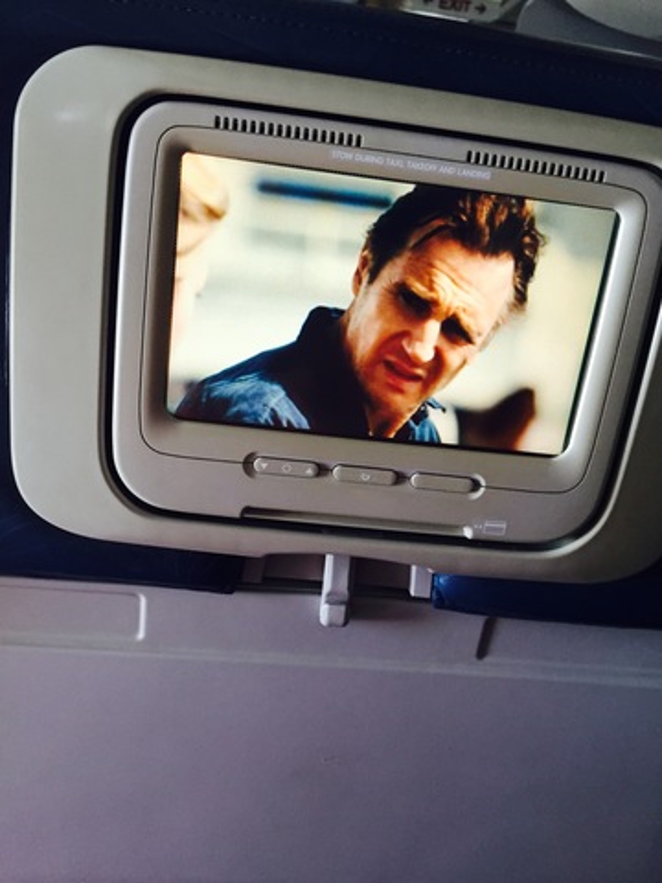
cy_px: 442
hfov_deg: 48.2
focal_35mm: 29
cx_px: 331
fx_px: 739
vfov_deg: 61.7
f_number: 2.2
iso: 125
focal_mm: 4.15
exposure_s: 1/30
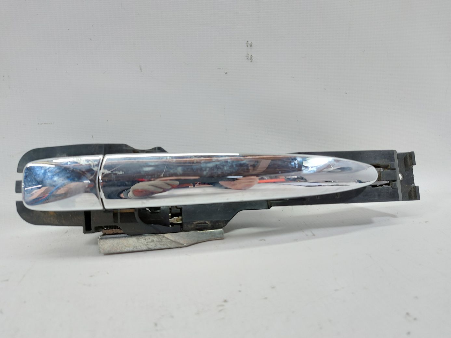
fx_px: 313
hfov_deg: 71.6
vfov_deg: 56.8
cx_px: 226
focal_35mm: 24
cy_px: 169
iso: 100
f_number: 1.8
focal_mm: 5.23
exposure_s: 1/50
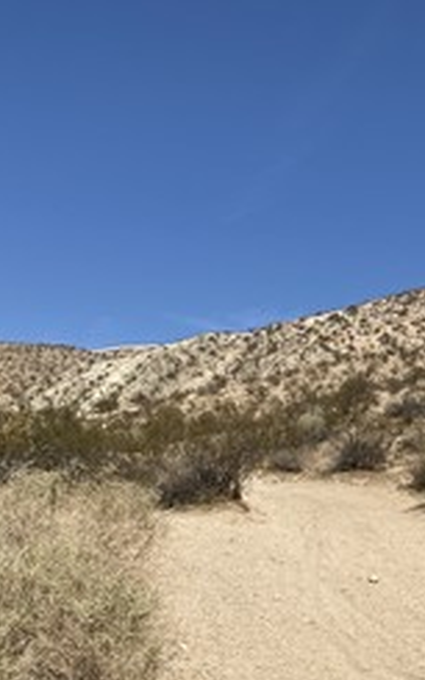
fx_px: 1187
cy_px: 587
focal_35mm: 64
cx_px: 467
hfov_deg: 19.5
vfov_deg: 30.8
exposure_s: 1/5236
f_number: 1.8
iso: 32
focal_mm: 4.25
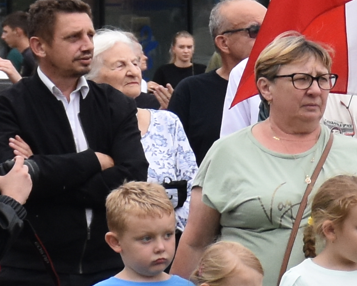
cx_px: 1014
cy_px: 34
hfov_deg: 3.0
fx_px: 6660
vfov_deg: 2.5
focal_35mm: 630
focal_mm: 60
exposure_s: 1/800
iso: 800
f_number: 7.1
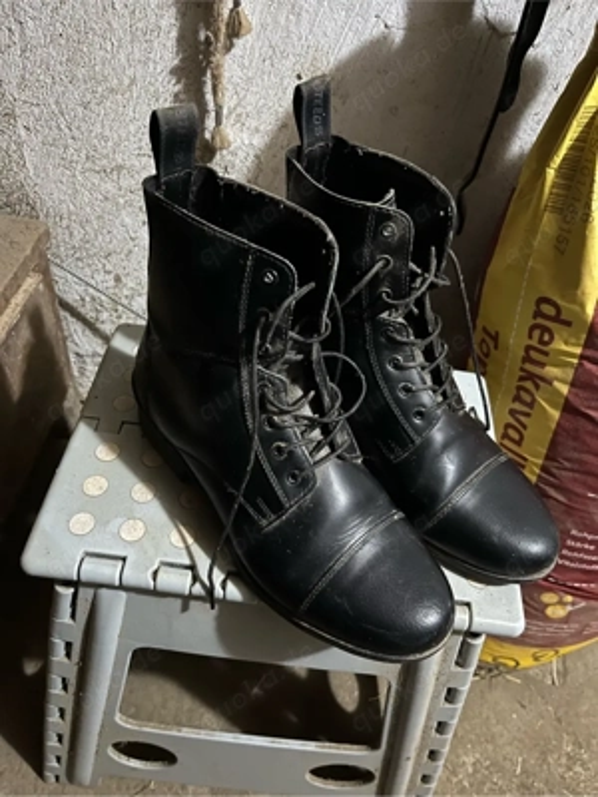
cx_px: 299
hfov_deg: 53.1
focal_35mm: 26
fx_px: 599
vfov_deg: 67.3
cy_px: 398
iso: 1600
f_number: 1.6
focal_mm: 5.1
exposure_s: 1/20
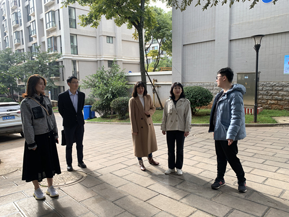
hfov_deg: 67.3
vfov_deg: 53.1
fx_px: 217
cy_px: 108
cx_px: 144
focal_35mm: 26
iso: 25
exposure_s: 1/121
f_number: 1.8
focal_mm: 4.25
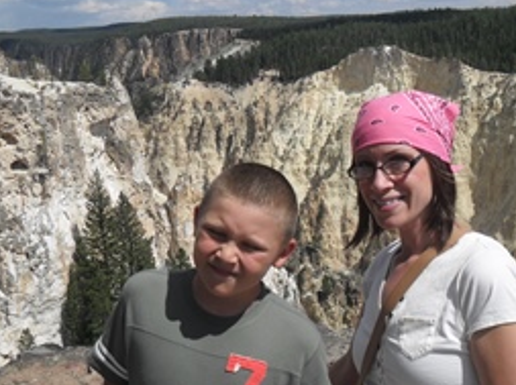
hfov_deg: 37.5
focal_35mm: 51
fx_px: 759
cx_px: 290
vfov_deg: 28.5
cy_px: 173
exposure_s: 1/250
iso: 100
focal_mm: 6.2
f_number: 8.9
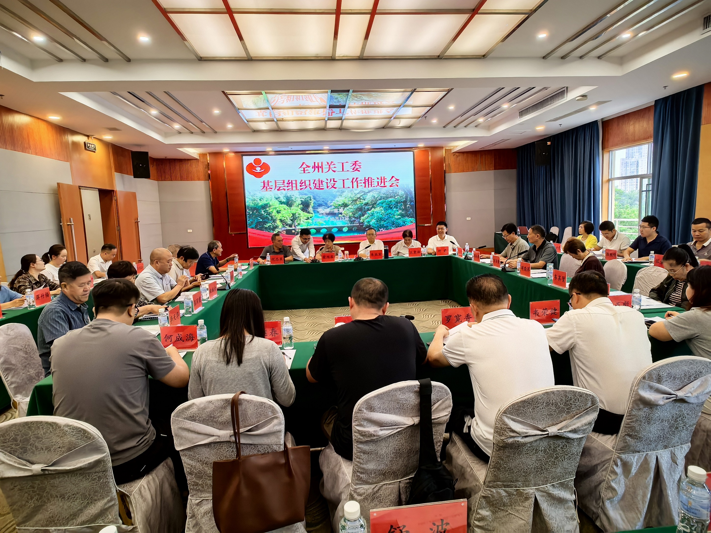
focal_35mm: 19
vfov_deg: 68.7
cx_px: 356
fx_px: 390
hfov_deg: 84.7
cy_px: 266
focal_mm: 1.76
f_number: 2.2
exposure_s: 1/100
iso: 200
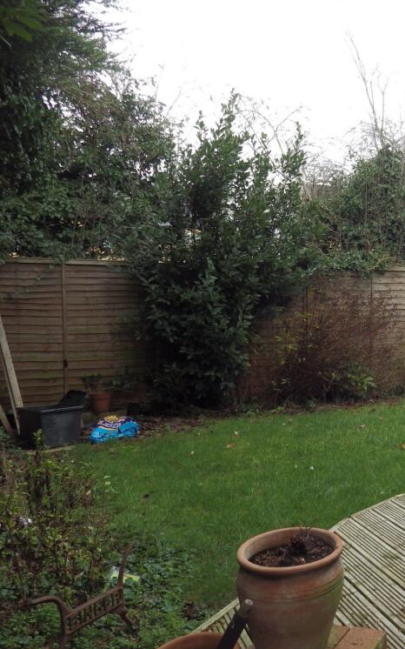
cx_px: 403
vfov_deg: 59.7
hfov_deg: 35.7
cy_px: 327
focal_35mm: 32
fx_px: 565
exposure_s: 1/160
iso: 100
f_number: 3.1
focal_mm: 4
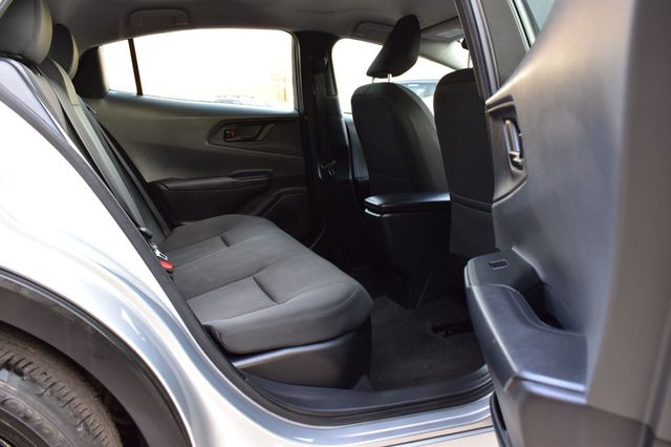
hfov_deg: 59.5
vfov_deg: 41.7
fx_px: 587
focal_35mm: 32
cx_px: 336
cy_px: 224
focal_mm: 21
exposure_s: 1/15
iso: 500
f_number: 6.3
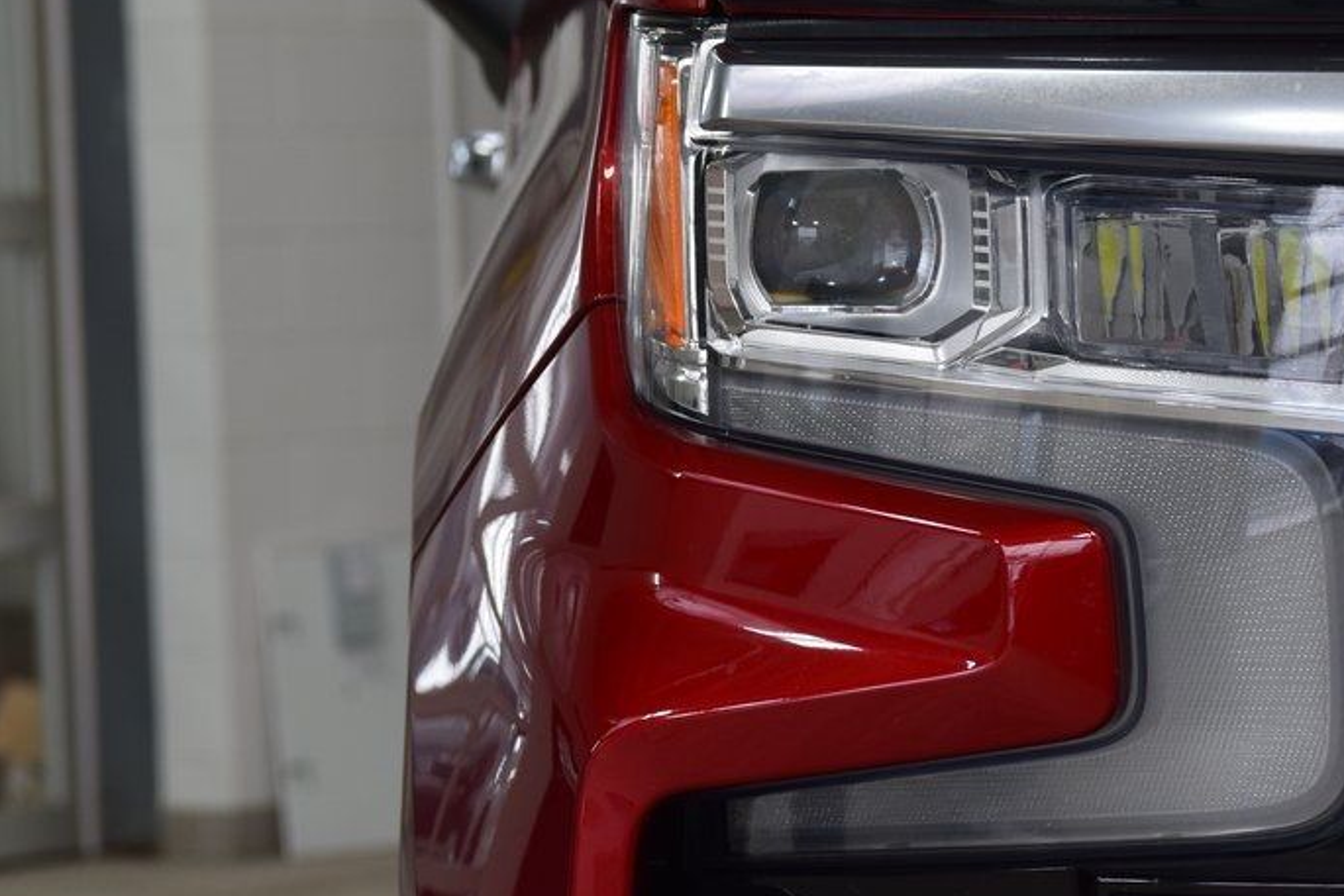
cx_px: 969
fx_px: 5862
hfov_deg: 13.0
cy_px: 458
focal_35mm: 157
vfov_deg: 8.7
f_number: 7.1
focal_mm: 70
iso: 500
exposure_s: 1/30
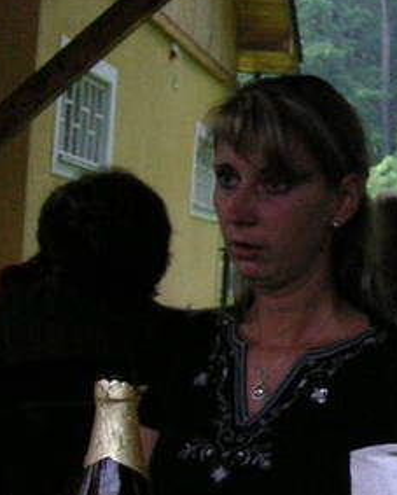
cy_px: 304
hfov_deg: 14.1
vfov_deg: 18.8
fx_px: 1496
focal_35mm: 102
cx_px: 600
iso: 160
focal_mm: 6.1
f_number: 2.8
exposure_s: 1/45
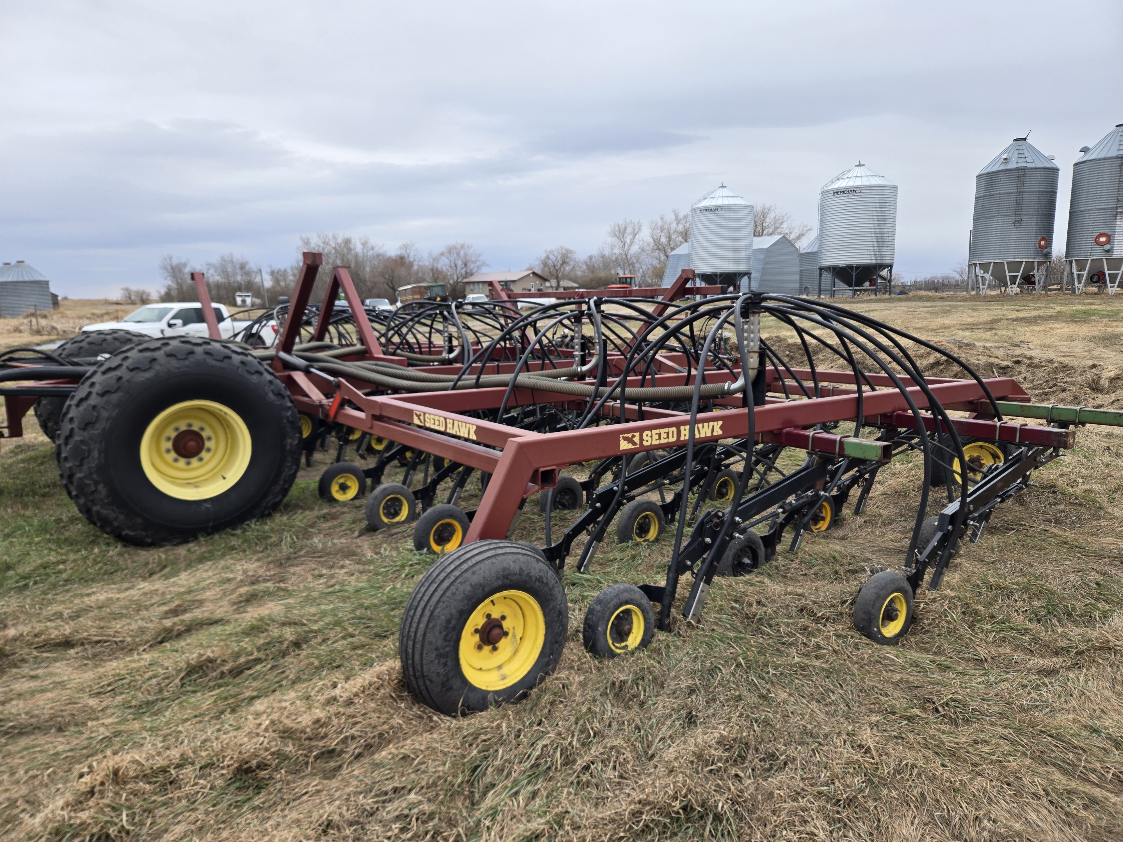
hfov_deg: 73.9
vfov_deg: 58.9
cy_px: 421
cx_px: 562
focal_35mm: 23
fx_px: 746
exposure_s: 1/955
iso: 25
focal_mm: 5.4
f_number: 1.8
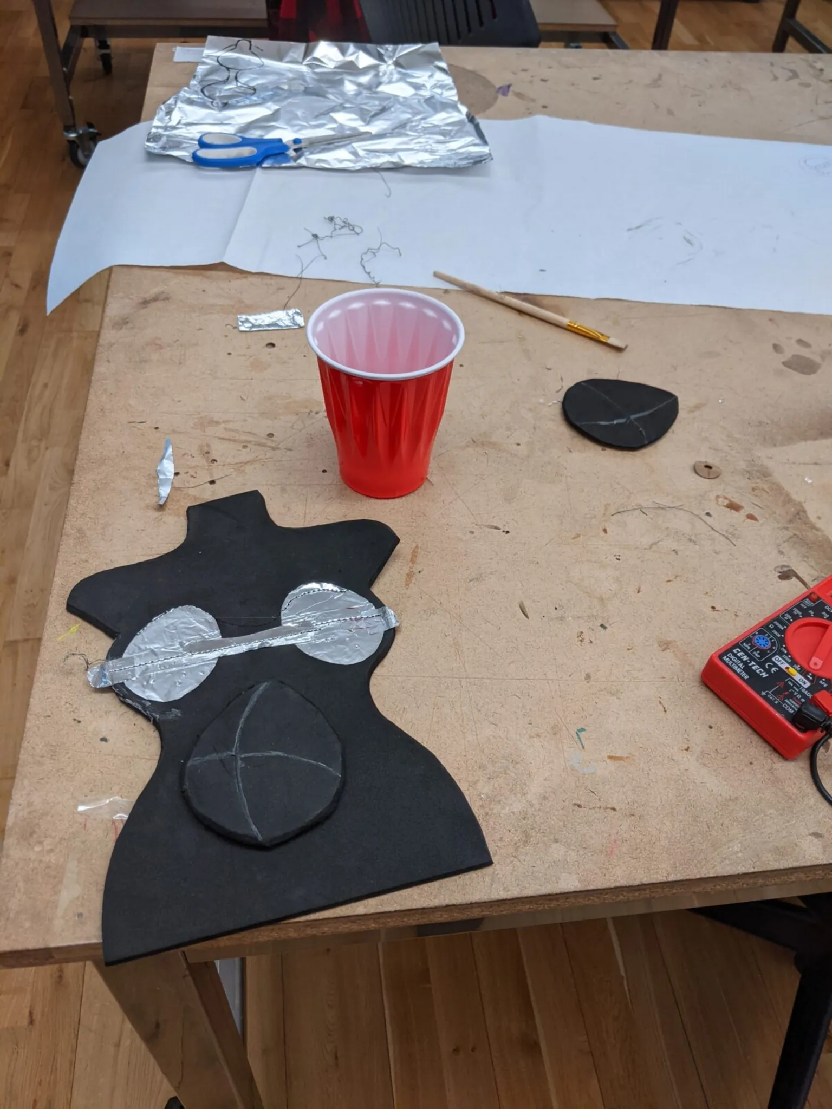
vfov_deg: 65.3
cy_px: 554
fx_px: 865
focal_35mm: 27
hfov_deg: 51.4
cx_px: 416
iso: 66
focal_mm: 4.44
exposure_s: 1/120
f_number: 1.8
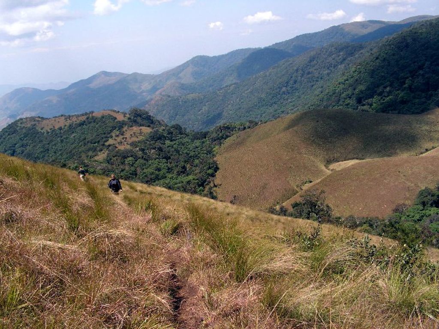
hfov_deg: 51.4
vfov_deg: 39.7
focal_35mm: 36
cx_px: 220
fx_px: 457
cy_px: 164
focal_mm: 6
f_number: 4.8
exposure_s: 1/250
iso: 50
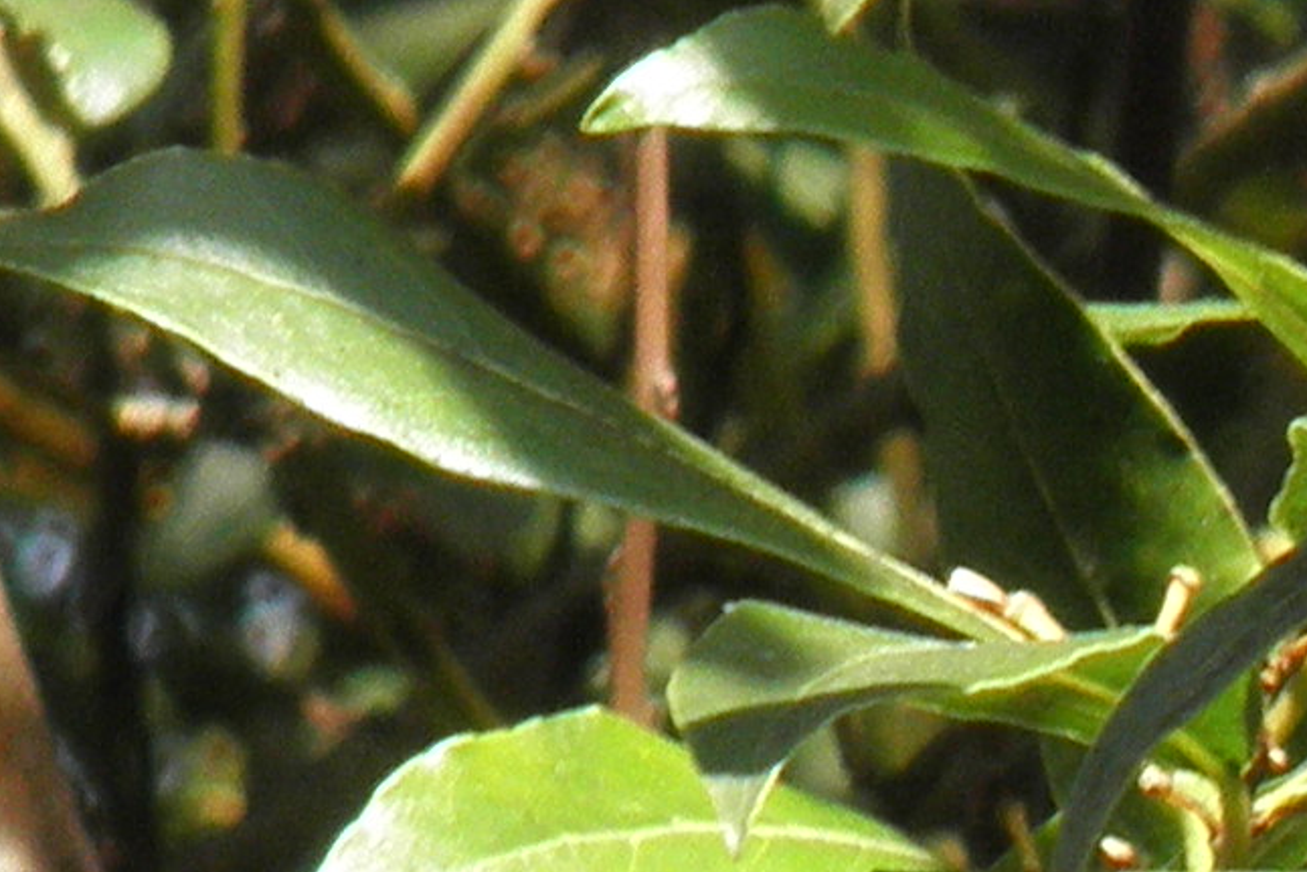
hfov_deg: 1.6
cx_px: 3193
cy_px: 2005
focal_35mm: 1252
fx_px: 45462
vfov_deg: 1.1
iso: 100
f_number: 5.9
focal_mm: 35
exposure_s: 1/100
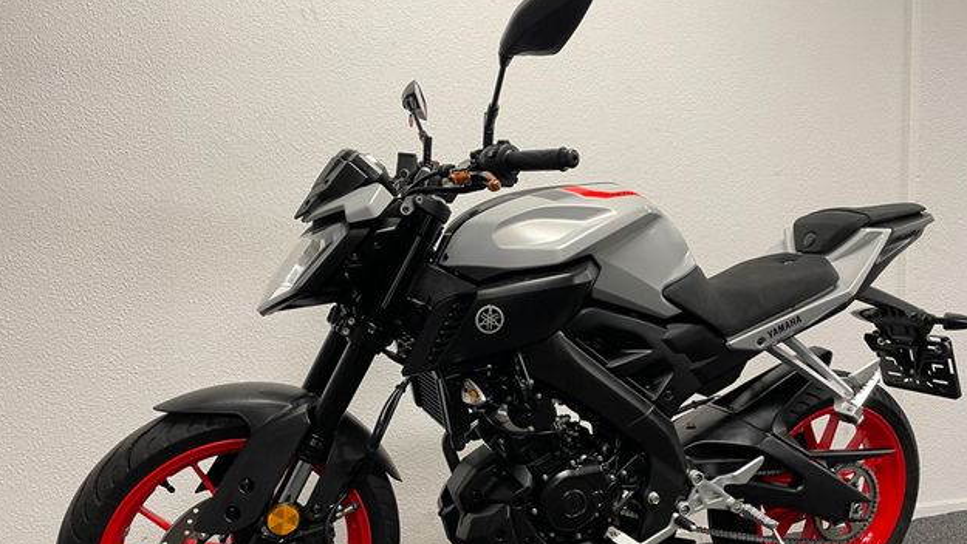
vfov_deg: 39.9
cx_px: 486
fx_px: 744
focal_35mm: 29
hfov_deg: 66.0
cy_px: 340
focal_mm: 4.2
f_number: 1.6
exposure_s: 1/50
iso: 80
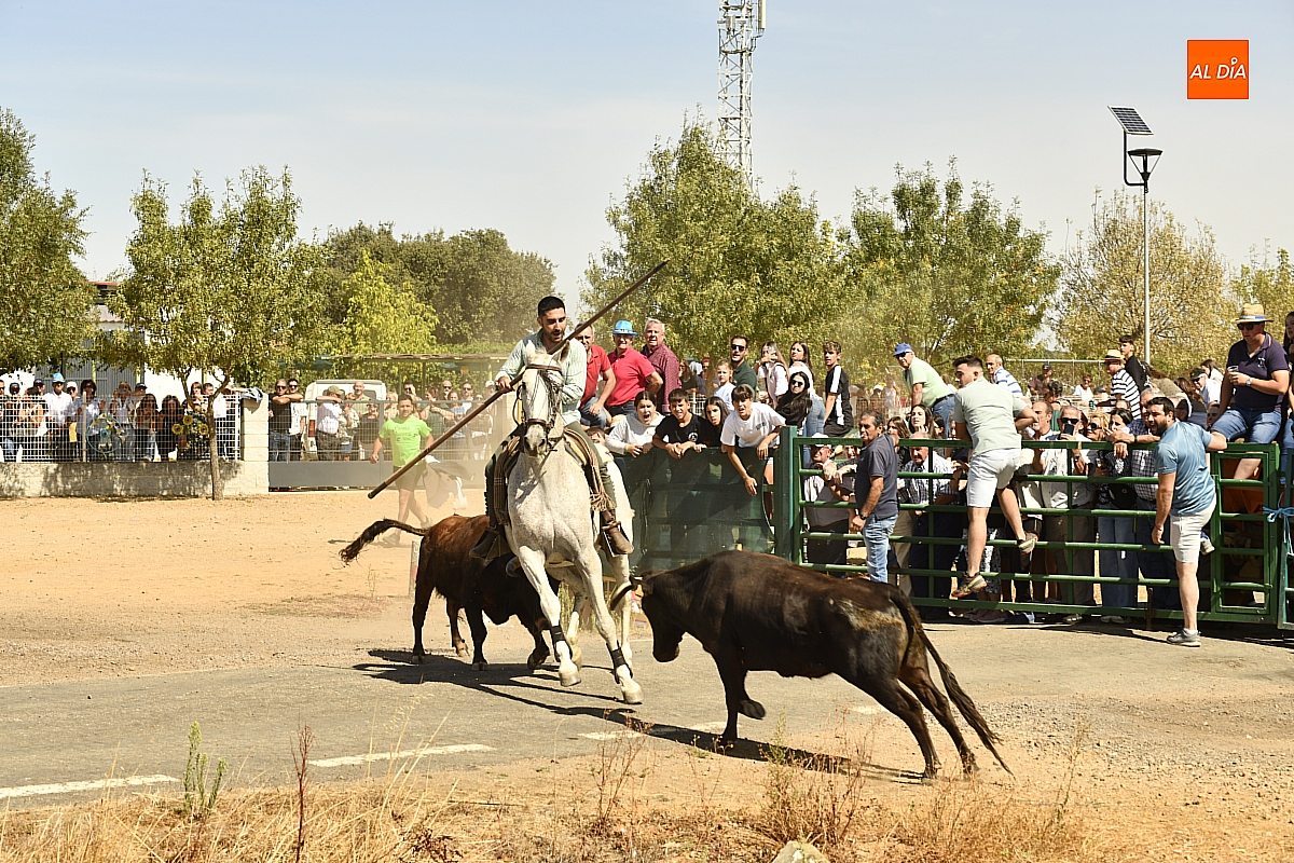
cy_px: 432
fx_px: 3414
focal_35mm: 95
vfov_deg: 14.4
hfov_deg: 21.5
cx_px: 647
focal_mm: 95
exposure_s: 1/400
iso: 160
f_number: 7.1
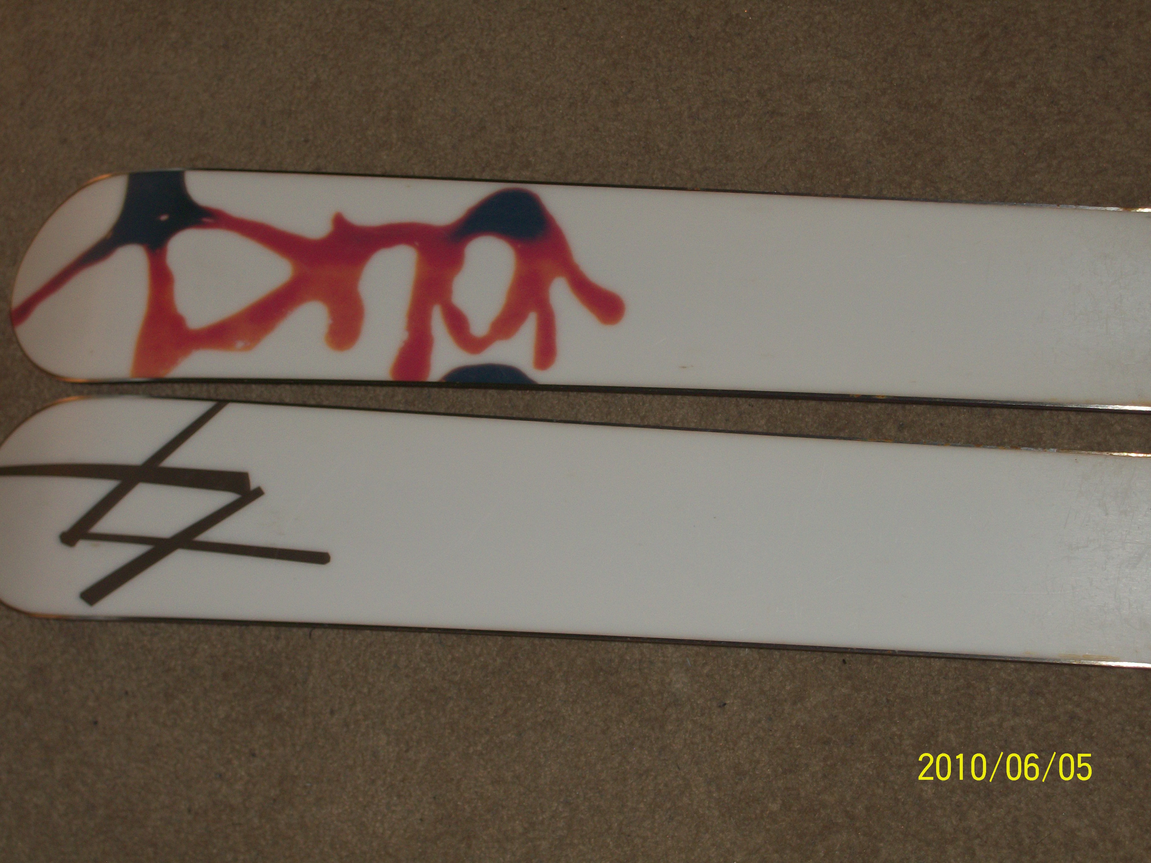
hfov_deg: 23.3
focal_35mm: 84
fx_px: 2793
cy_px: 432
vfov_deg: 17.6
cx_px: 576
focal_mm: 15.1
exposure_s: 1/50
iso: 80
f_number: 5.1
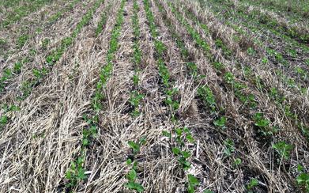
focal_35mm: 38
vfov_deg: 33.5
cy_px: 80
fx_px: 320
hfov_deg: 51.6
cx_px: 153
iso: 80
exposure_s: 1/1154
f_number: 2.8
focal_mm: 3.85
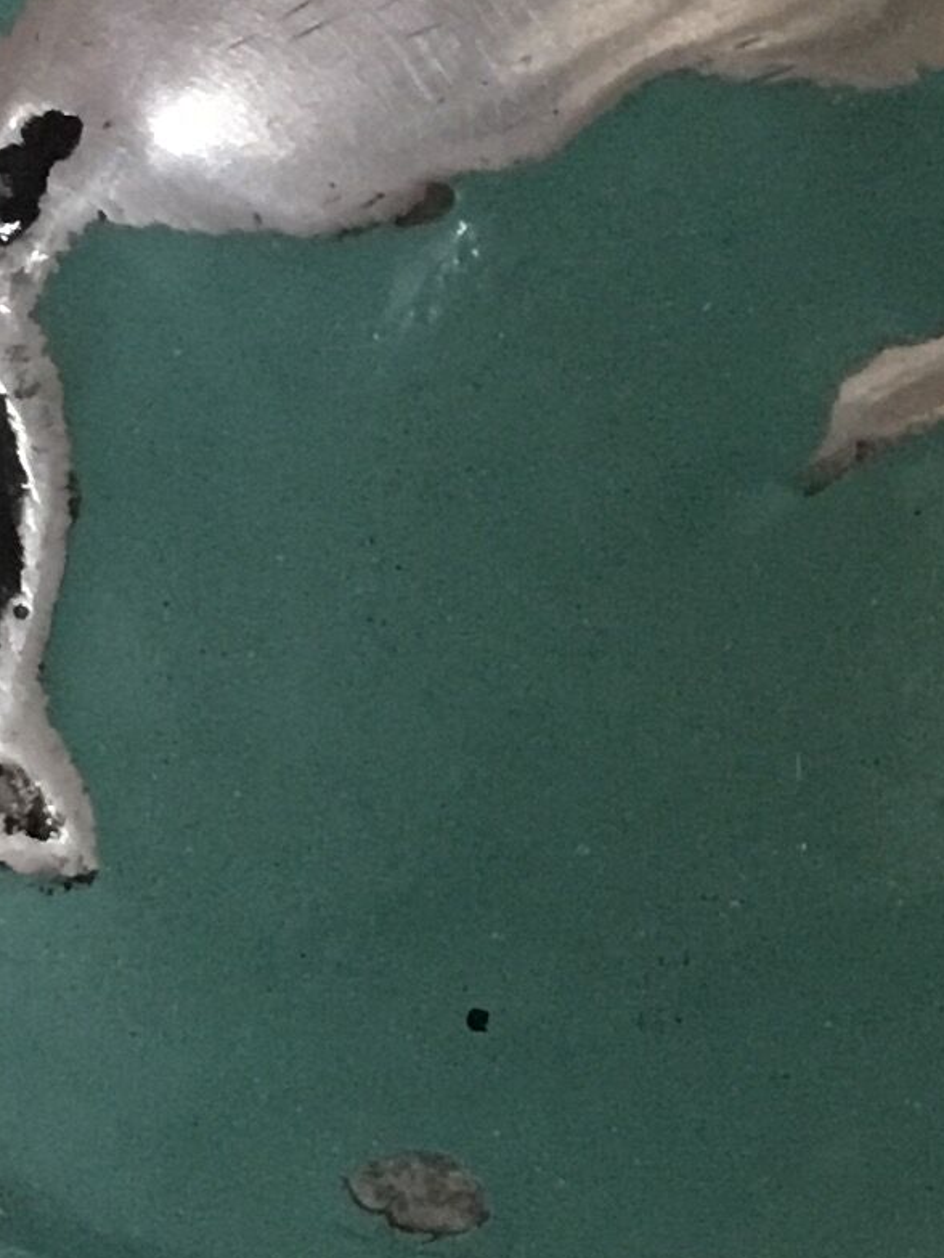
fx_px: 4691
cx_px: 257
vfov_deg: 15.2
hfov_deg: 11.5
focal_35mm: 129
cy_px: 318
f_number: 2.4
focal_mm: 3.3
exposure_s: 1/25
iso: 200
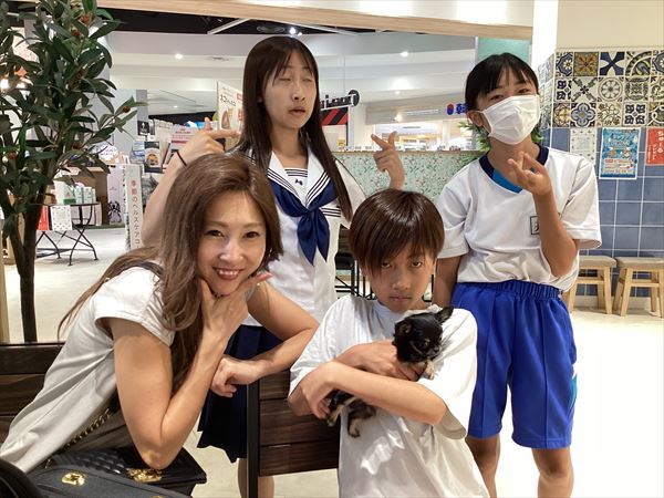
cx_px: 332
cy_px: 249
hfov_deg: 58.4
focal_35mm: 31
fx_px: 595
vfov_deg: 45.4
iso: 125
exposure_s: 1/50
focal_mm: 3.3
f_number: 2.4
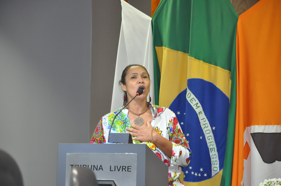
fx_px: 1228
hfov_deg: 13.1
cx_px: 140
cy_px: 93
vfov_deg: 8.7
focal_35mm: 158
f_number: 5.6
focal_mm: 105
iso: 2000
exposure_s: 1/60
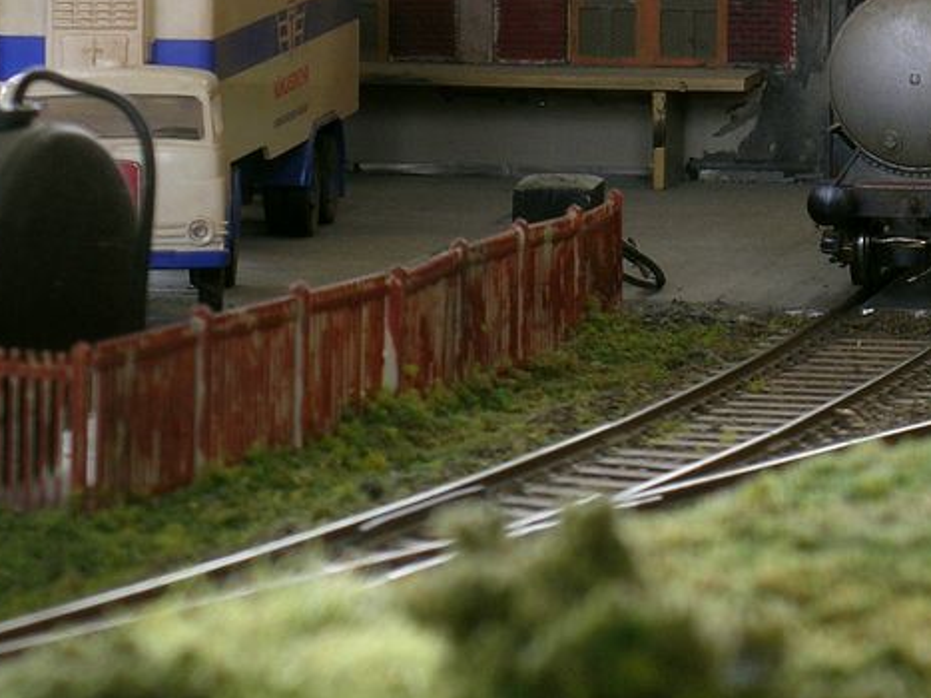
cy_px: -50
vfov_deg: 2.8
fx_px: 14143
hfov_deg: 3.8
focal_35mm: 526
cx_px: 831
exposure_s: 1/2.8
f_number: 7.3
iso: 50
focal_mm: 24
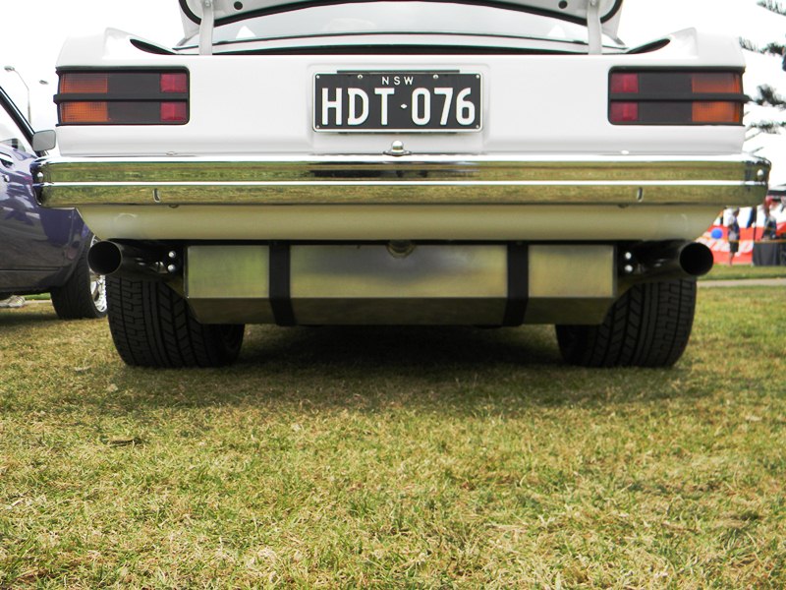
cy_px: 295
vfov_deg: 39.7
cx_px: 393
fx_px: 817
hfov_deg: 51.4
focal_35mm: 36
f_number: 3.7
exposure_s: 1/343
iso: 80
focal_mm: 6.4
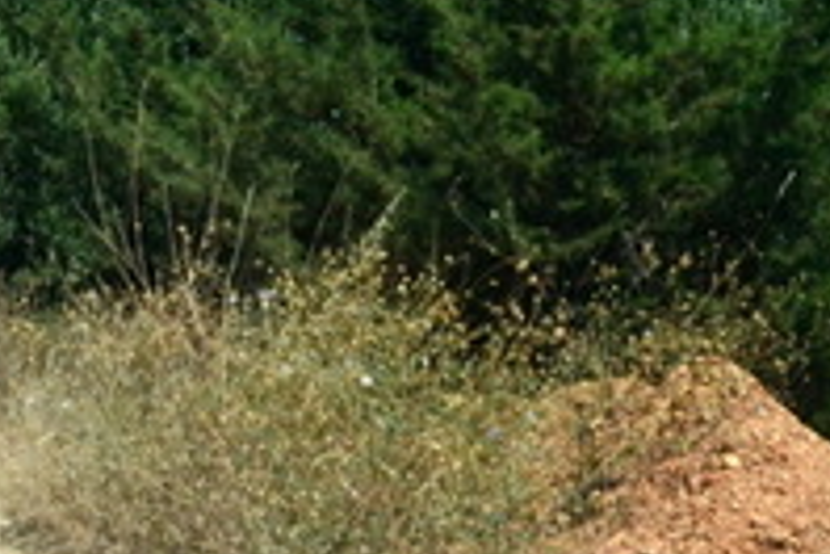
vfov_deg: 10.4
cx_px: 75
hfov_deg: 16.7
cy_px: -550
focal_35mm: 121
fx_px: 2790
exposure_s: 1/500
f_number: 11
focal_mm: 20
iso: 400
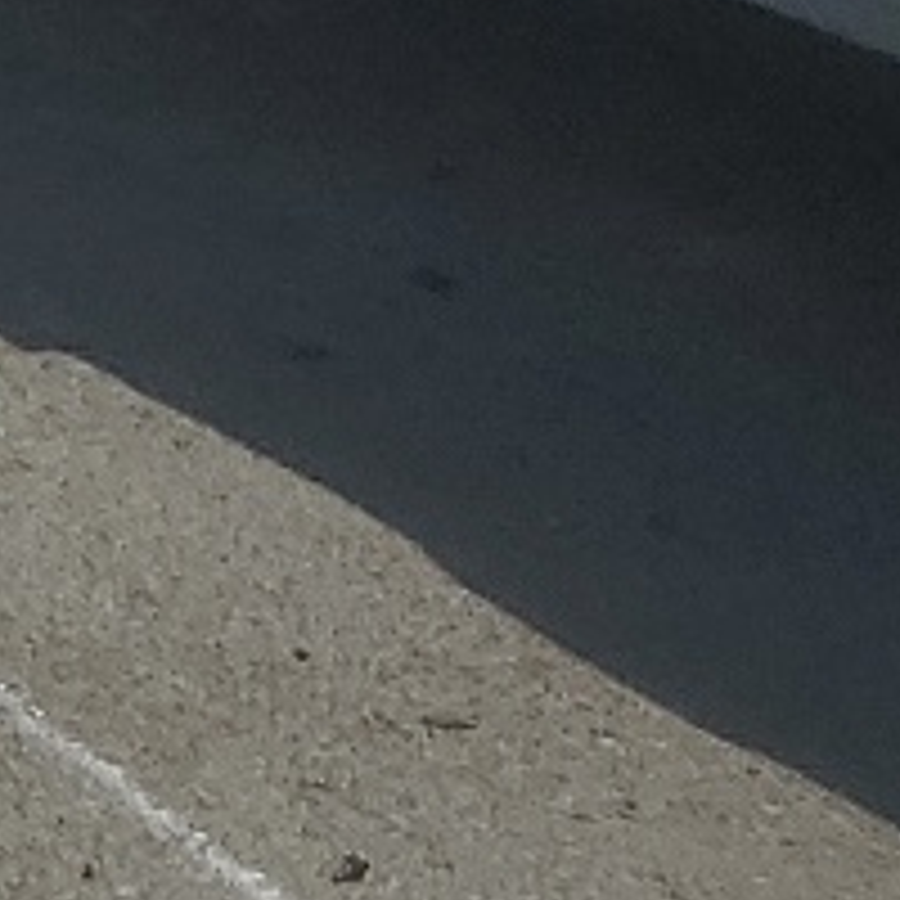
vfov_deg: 9.4
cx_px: -2236
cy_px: -252
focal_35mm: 184
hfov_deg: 7.6
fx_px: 5412
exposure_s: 1/10000
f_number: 1.5
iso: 50
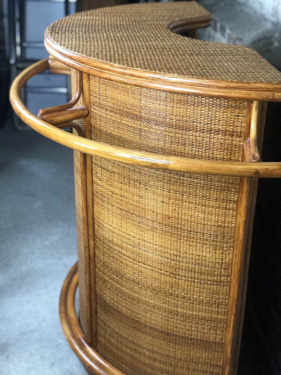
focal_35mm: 52
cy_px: 188
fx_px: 563
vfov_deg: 36.8
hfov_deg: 28.0
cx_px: 140
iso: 125
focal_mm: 6
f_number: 2.4
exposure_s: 1/33
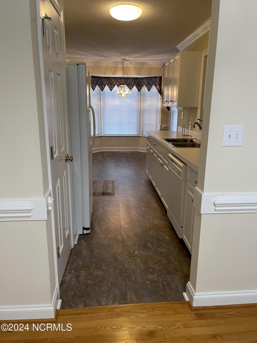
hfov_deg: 54.9
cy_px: 172
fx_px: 247
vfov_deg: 69.4
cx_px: 128
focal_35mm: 25
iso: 125
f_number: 1.6
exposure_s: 1/60
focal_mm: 5.1
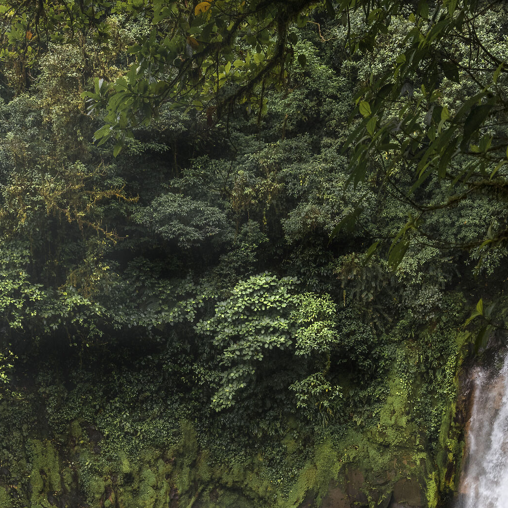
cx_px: 327
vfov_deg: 27.0
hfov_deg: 28.9
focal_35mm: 59
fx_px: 980
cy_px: 537
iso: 720
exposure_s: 1/125
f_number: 9
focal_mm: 20
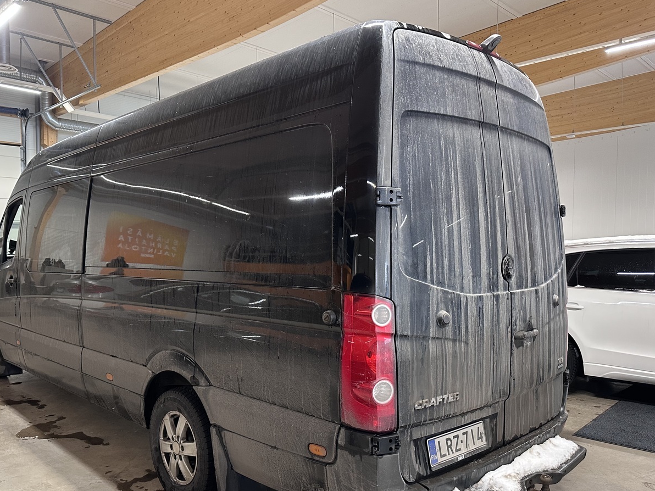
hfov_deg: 61.2
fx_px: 549
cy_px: 283
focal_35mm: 29
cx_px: 269
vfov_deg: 48.1
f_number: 1.78
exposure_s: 1/50
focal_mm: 6.86
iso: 320
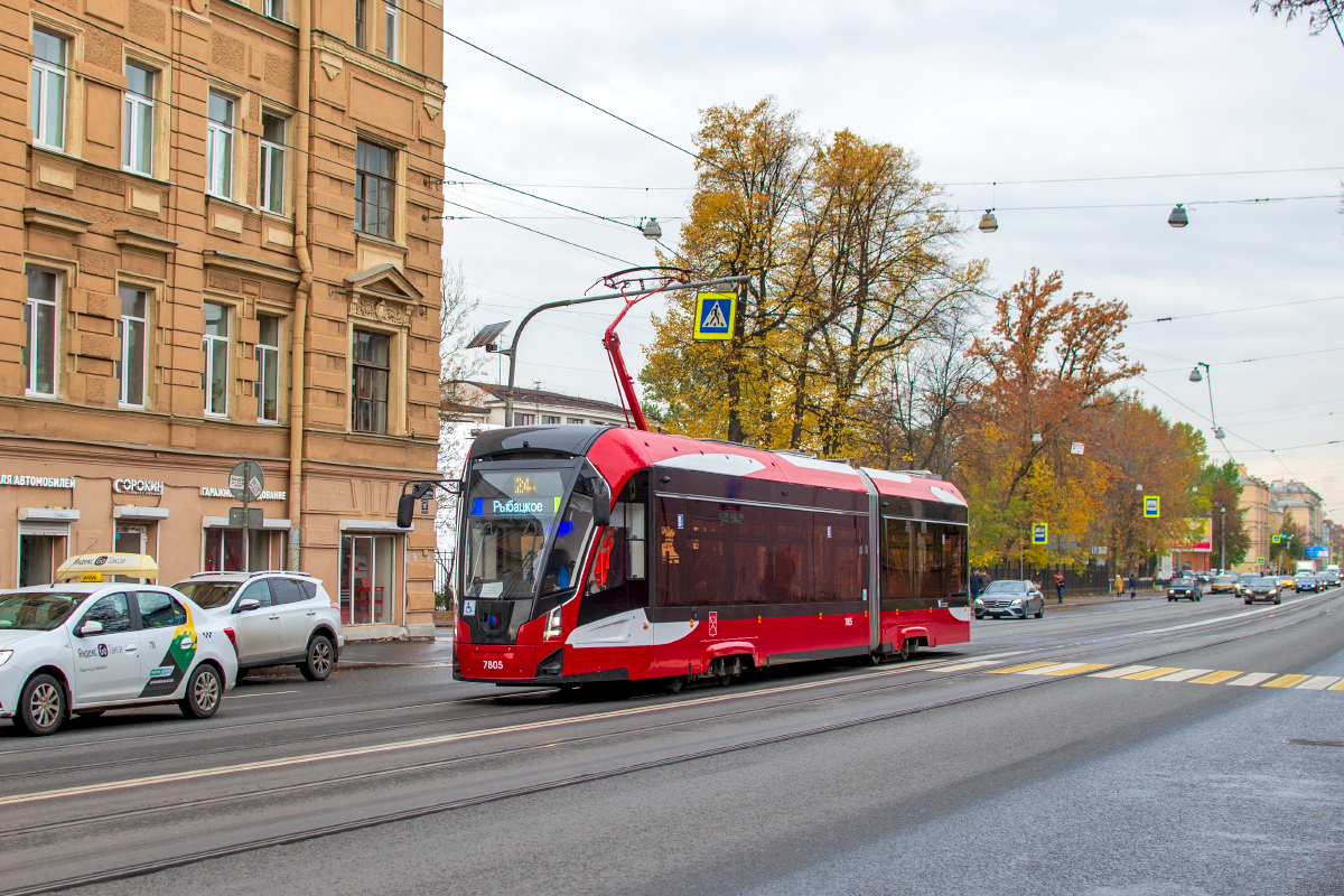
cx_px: 672
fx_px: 1307
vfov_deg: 37.9
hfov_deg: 54.4
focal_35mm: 35
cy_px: 448
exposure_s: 1/800
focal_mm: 35
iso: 200
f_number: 4.5
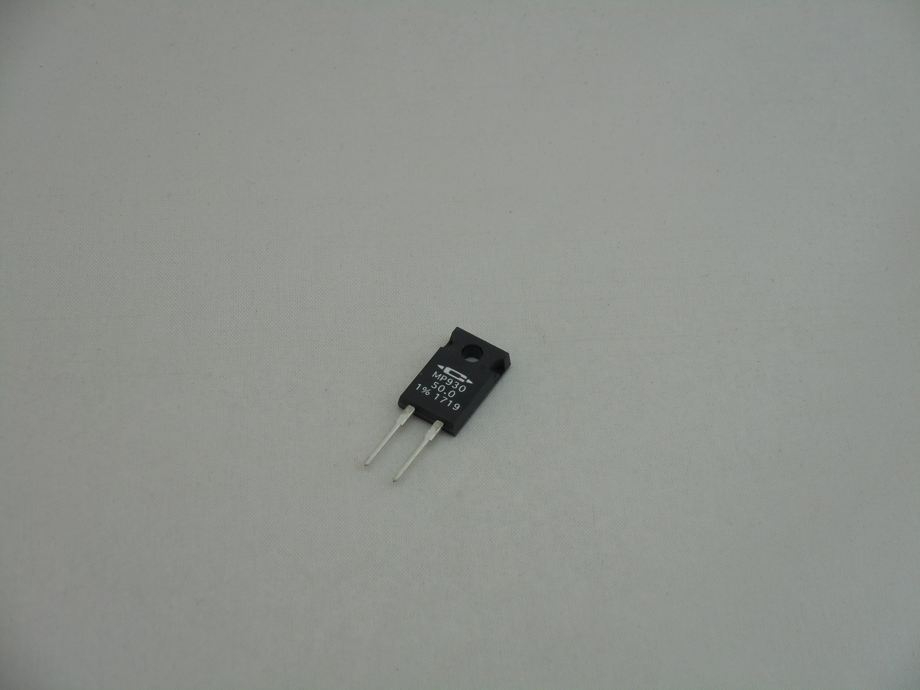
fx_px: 2365
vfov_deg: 16.6
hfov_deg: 22.0
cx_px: 460
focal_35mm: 89
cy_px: 345
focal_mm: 15.9
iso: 110
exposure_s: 1/60
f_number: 5.6
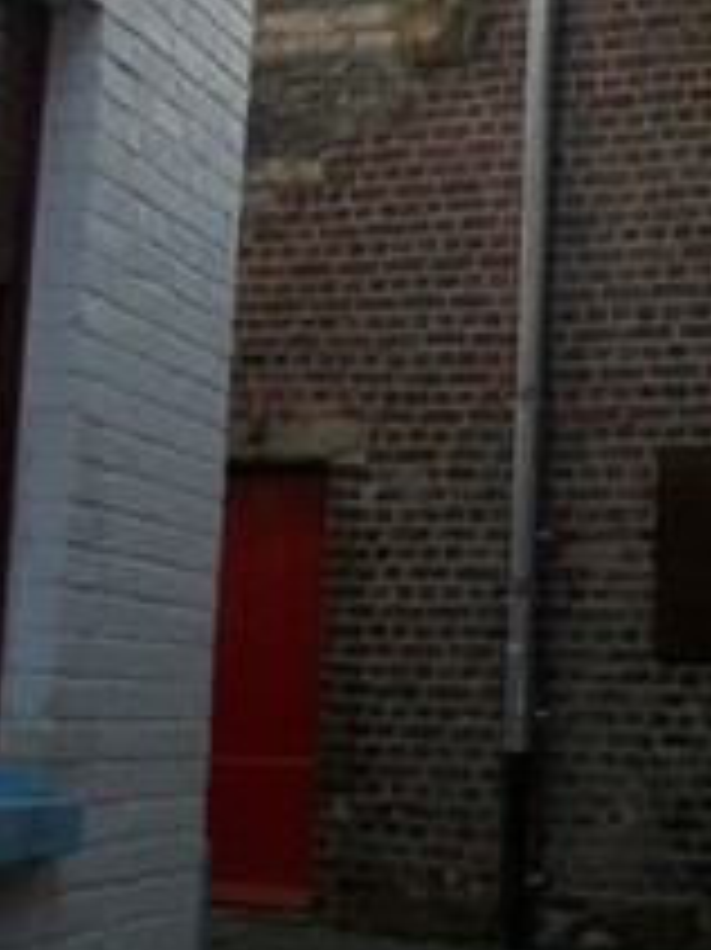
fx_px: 2495
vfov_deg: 21.0
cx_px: 720
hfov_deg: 15.9
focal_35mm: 91
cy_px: 50
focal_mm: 5.7
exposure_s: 1/250
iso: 80
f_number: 2.9
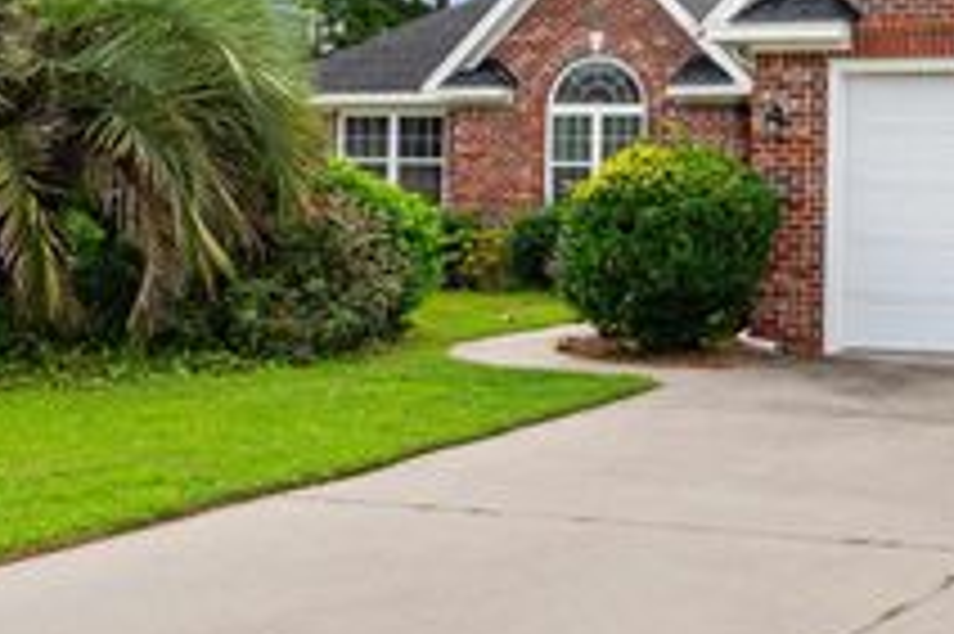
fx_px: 1377
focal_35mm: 52
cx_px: 950
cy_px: 187
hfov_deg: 34.8
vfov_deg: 25.7
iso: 100
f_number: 5.3
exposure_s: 1/125
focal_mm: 15
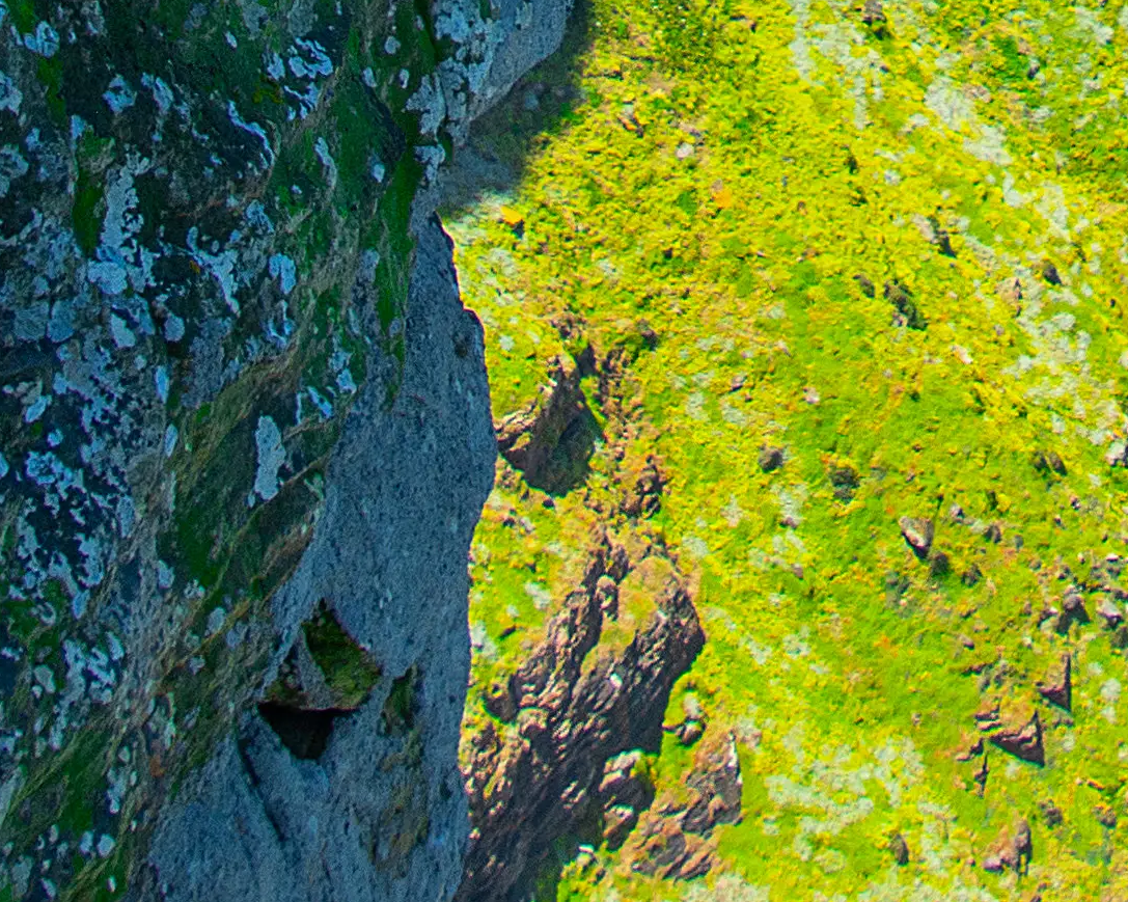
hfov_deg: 13.9
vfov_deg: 10.5
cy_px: -812
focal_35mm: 137
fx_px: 4572
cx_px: 1108
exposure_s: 1/100
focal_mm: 18
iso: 160
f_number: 8
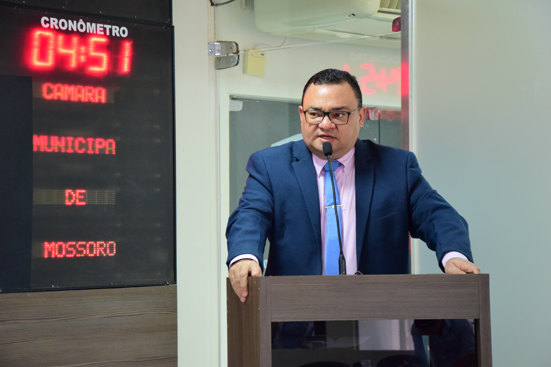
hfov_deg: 19.5
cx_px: 276
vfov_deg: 13.0
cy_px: 184
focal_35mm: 105
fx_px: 1607
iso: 2000
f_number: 5.6
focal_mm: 70
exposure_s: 1/60
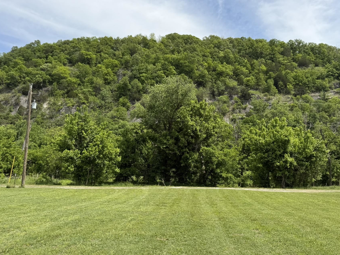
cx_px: 187
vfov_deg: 48.2
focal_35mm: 29
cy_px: 119
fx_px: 285
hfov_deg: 61.5
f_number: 1.78
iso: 80
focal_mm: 6.76
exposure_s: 1/4167
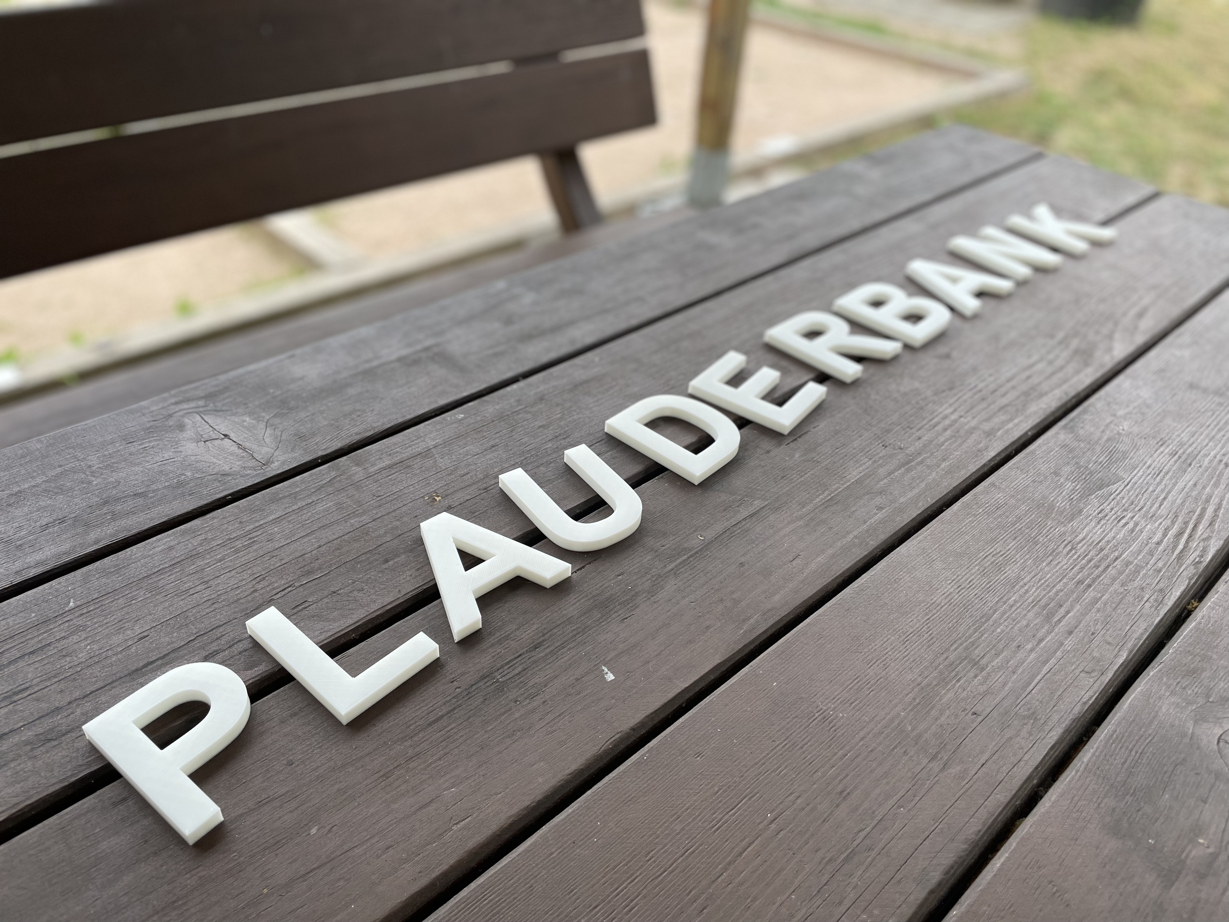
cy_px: 461
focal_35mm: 26
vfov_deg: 53.1
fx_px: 923
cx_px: 614
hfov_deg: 67.3
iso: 50
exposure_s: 1/670
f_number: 1.6
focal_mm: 4.2
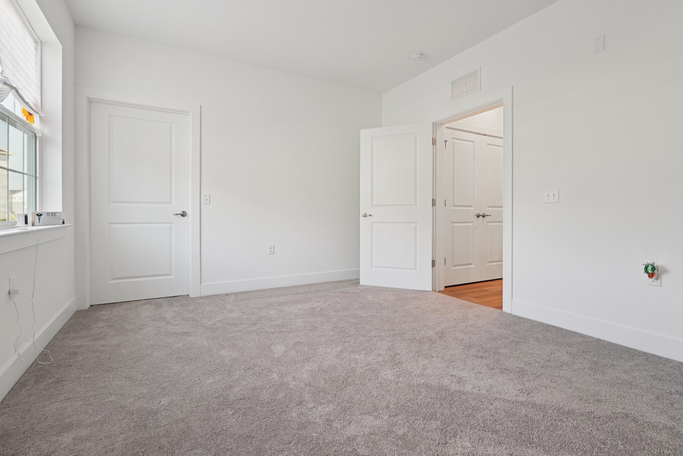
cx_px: 342
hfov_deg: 95.0
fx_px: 313
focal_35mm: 16
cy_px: 228
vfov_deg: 72.1
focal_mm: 16.5
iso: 800
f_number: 7.1
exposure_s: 1/50
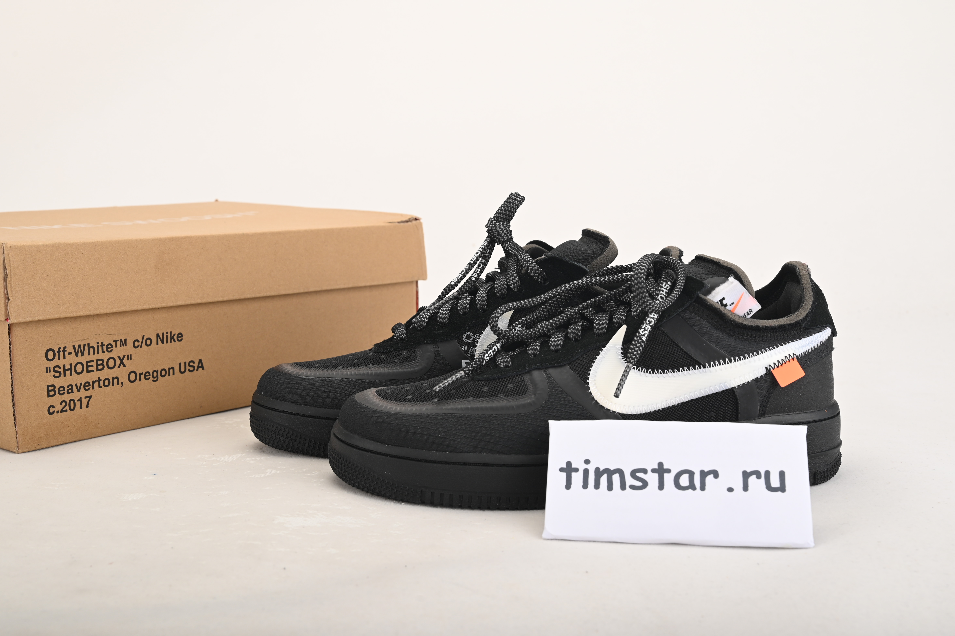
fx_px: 1220
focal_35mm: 46
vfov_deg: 29.2
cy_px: 313
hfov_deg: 42.7
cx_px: 484
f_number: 11
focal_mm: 45
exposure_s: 1/200
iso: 100
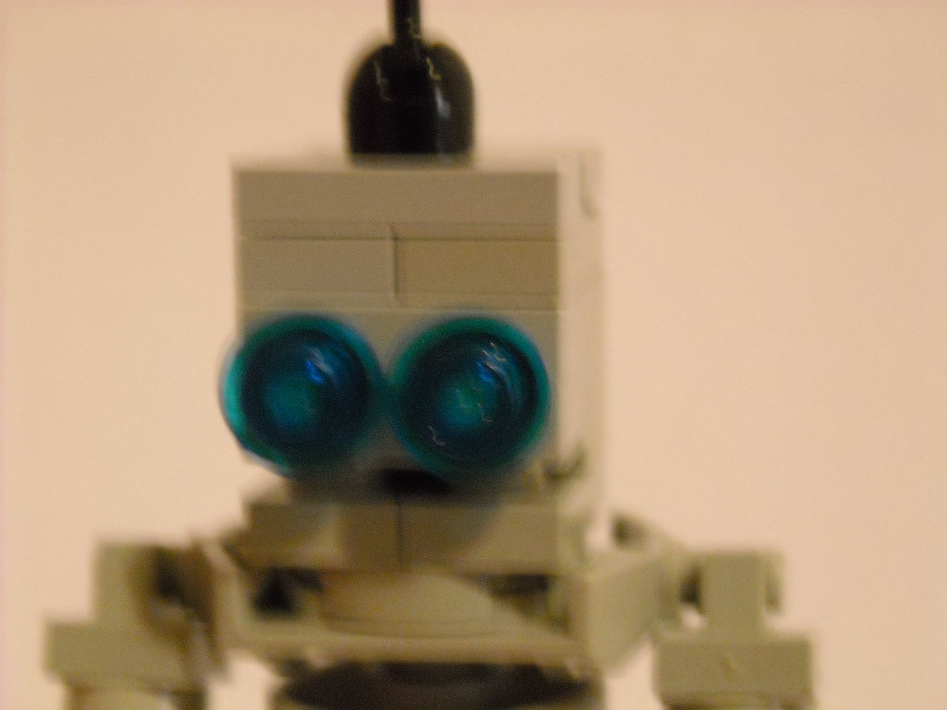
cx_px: 474
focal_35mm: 105
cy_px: 355
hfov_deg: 18.7
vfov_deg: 14.1
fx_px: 2873
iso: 800
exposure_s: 1/4
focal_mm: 17.1
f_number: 4.7
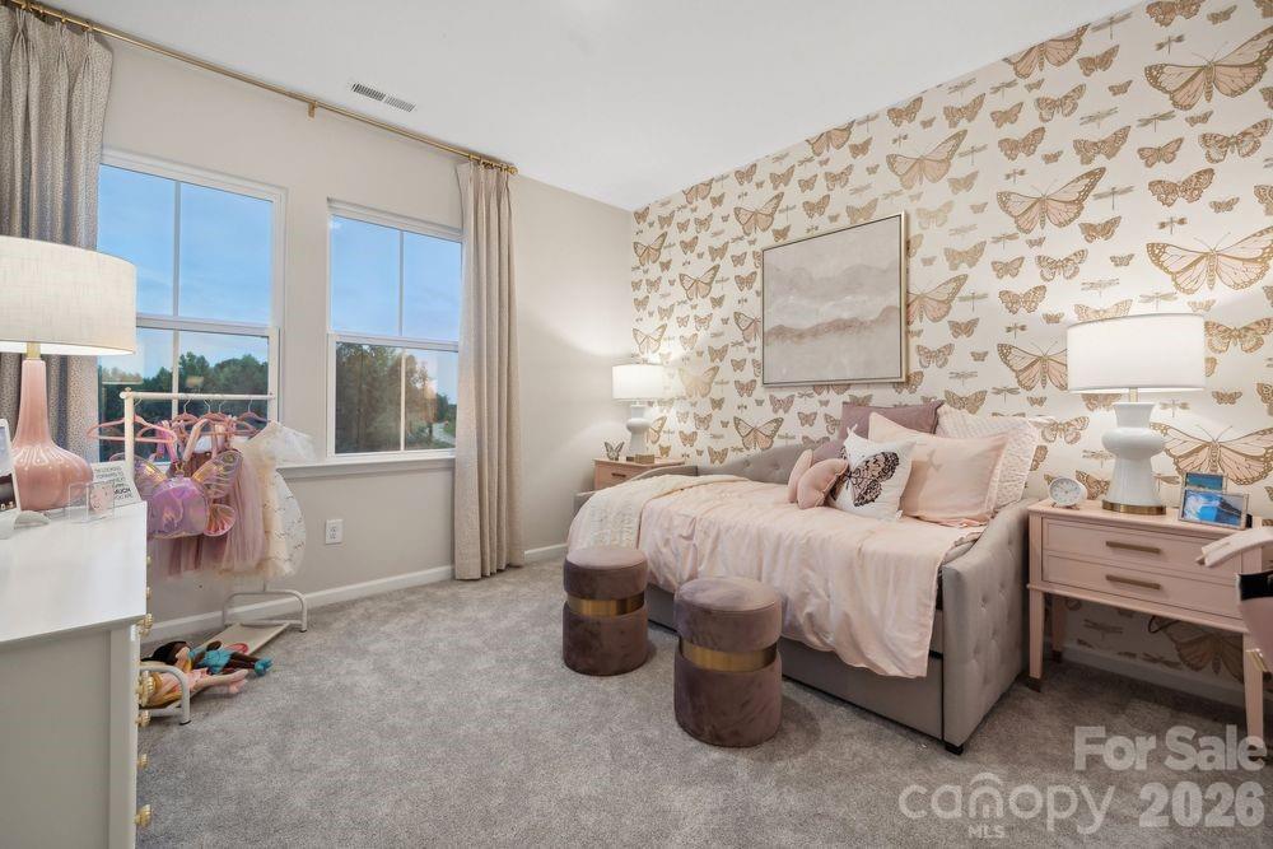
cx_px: 636
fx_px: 495
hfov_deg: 104.2
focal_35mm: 14
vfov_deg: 81.2
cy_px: 424
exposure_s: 1/15
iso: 160
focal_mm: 14
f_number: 7.1
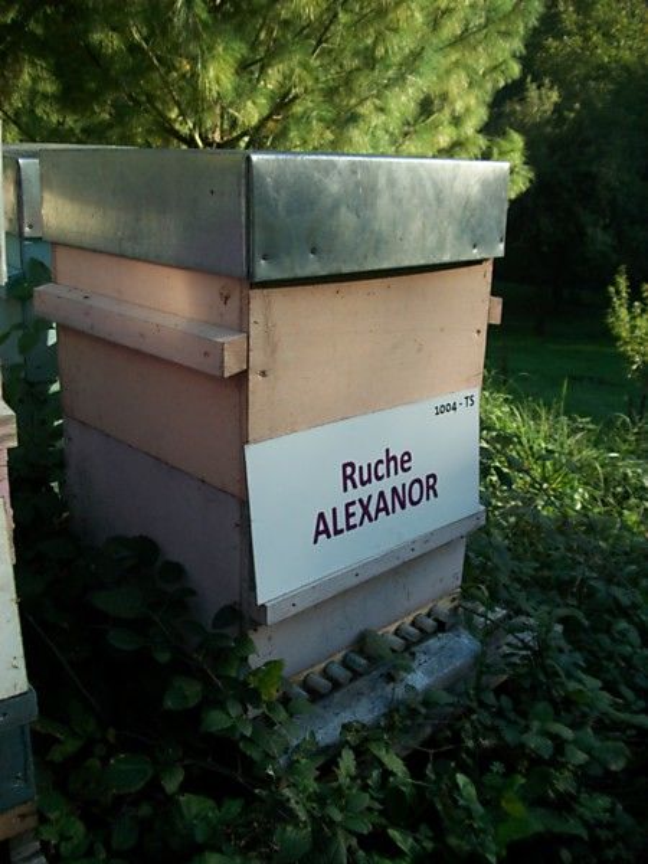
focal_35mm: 32
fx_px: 799
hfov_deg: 44.2
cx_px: 324
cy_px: 432
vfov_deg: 56.8
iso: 80
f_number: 2.9
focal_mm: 5.7
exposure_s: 1/320
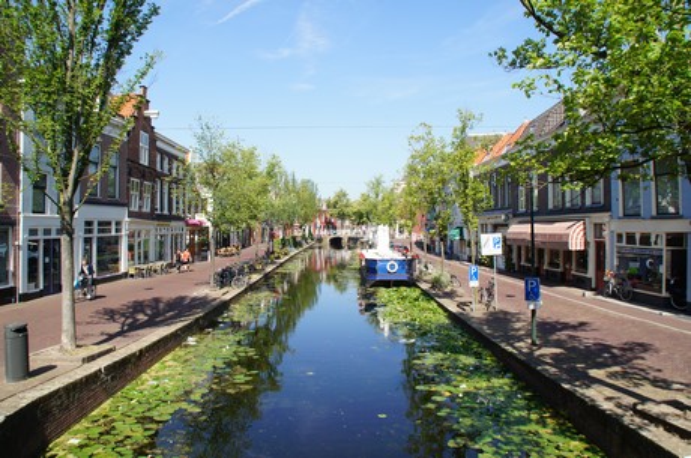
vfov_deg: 47.8
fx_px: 517
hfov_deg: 67.5
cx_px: 346
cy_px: 229
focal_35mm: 27
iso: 100
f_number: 11
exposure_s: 1/80
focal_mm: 18
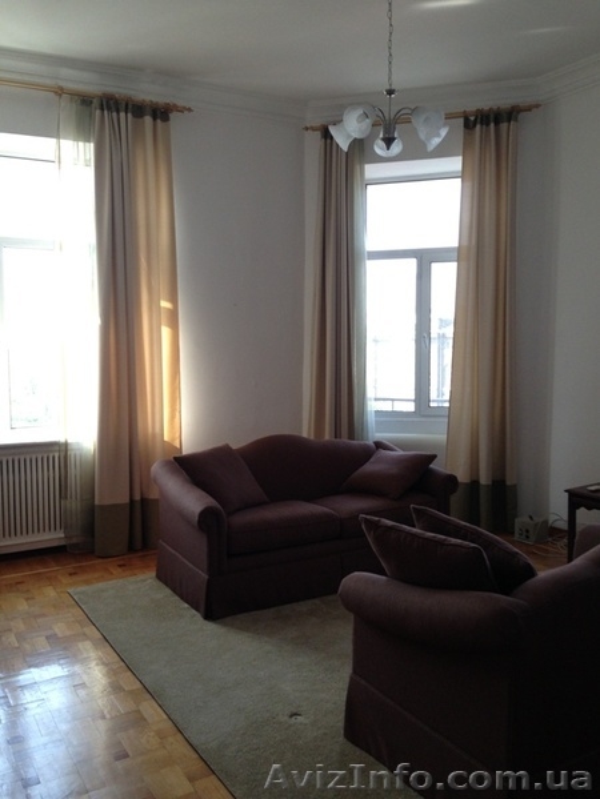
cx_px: 300
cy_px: 400
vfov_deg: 55.4
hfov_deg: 42.9
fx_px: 763
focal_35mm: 33
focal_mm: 4.13
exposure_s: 1/120
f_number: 2.4
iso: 80
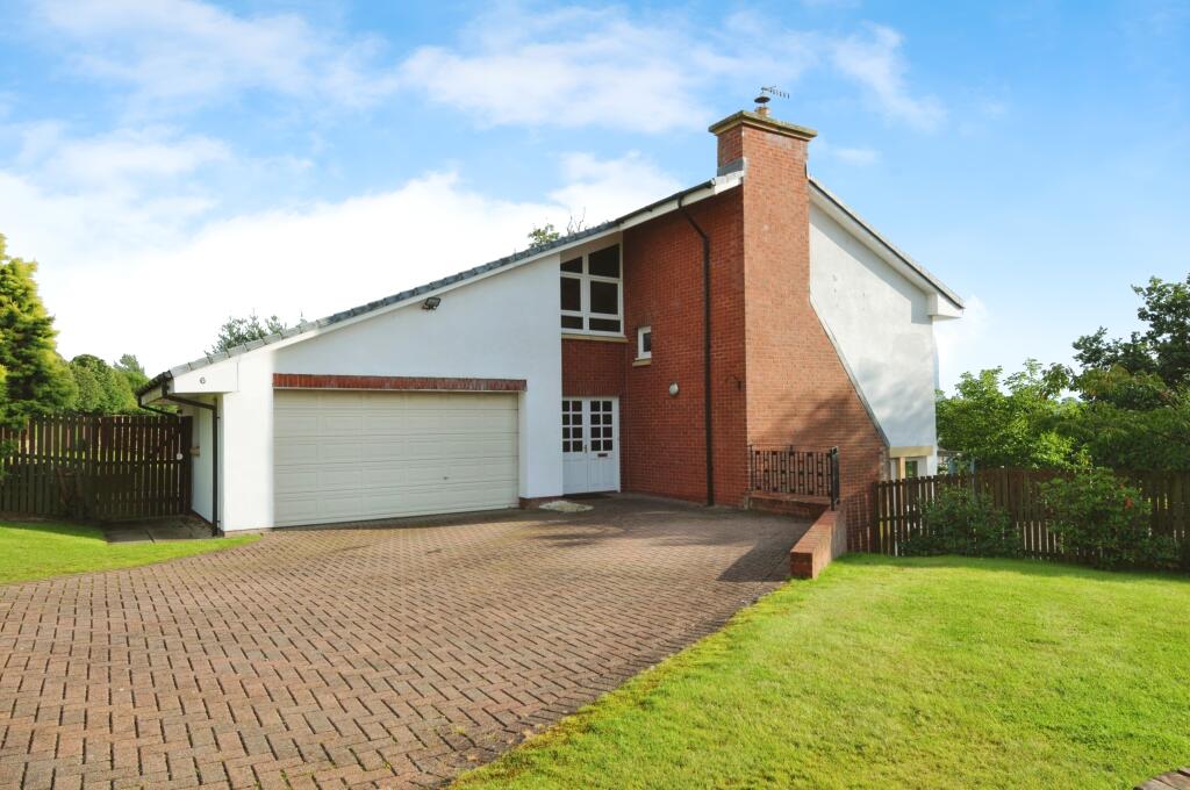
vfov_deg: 59.4
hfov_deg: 81.3
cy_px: 395
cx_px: 595
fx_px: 693
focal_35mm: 21
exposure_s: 1/200
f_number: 7.1
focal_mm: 14
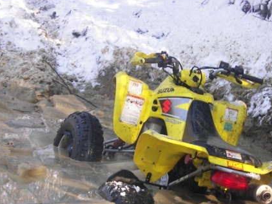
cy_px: 133
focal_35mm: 164
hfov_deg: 12.0
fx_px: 1289
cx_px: 173
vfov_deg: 9.1
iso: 50
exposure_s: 1/80
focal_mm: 19.5
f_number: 3.2
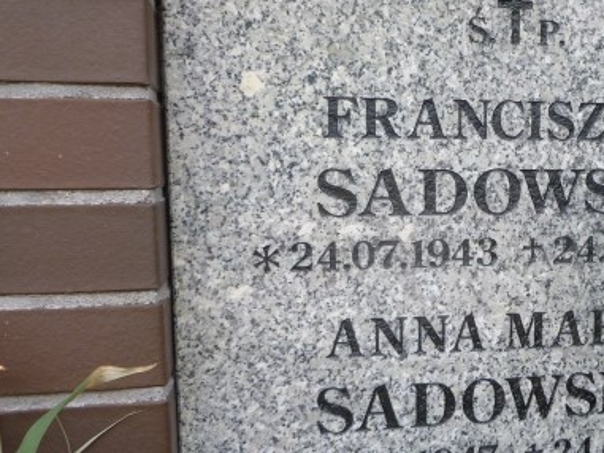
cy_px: 277
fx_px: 820
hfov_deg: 38.7
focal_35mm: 47
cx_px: 495
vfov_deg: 30.8
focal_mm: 5
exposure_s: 1/100
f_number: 3.3
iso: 100
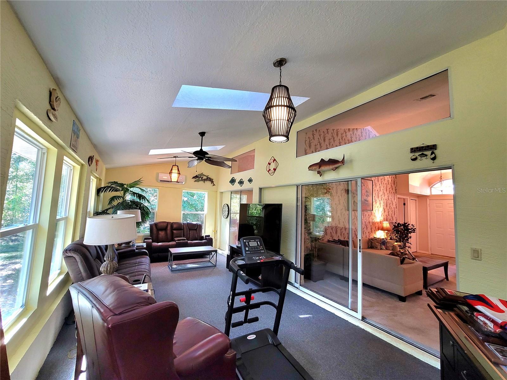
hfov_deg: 106.2
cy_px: 190
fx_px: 190
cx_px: 254
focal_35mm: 13
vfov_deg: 89.9
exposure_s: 1/40
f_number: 2.2
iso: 320
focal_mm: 2.2
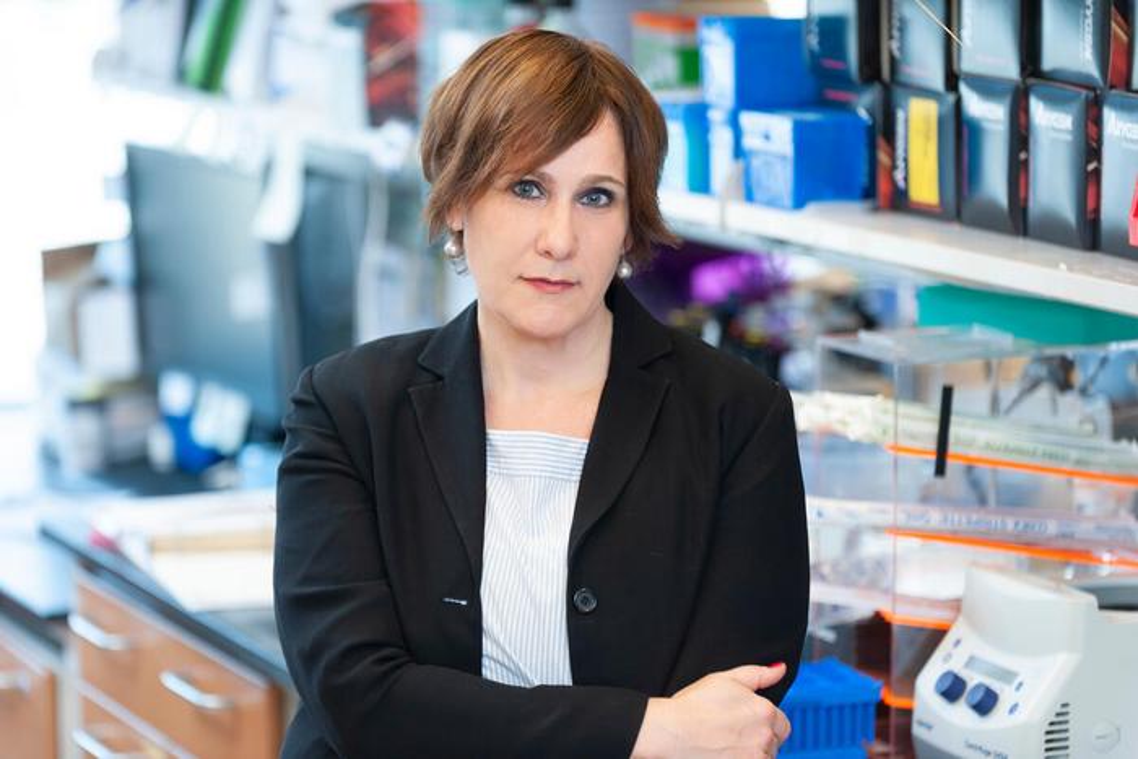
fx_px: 3794
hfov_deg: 17.1
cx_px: 569
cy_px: 380
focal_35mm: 120
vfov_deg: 11.4
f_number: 2.8
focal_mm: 120
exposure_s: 1/125
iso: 320
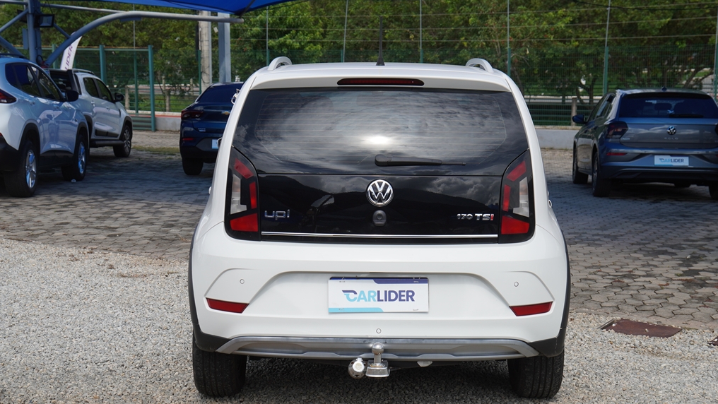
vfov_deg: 21.1
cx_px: 360
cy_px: 206
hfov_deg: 36.6
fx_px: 1085
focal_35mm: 57
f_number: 4.5
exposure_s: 1/800
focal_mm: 36
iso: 100
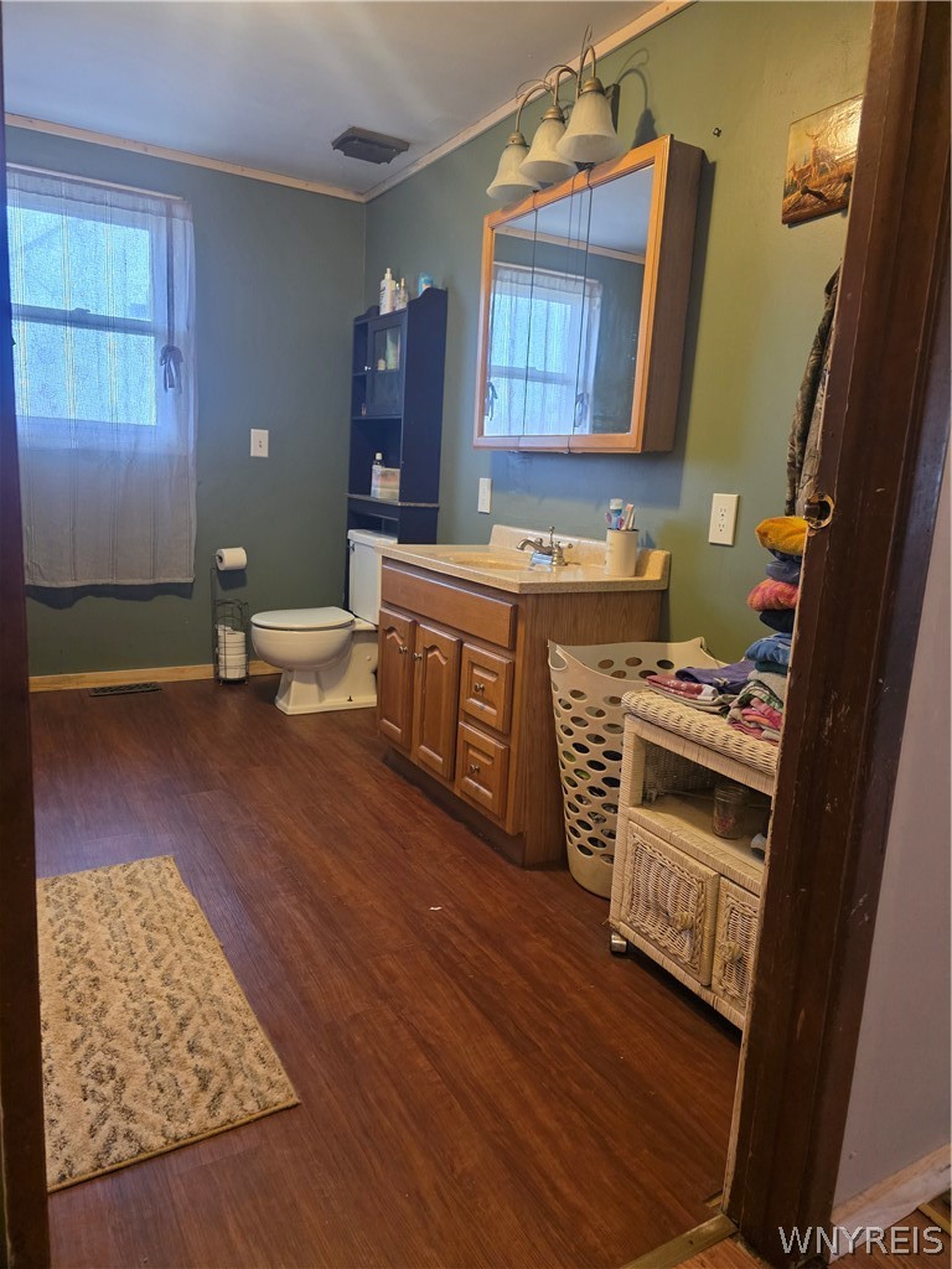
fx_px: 843
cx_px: 476
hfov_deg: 58.9
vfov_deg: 73.9
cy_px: 634
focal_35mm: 23
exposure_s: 1/120
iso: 800
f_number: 1.7
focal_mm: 6.3
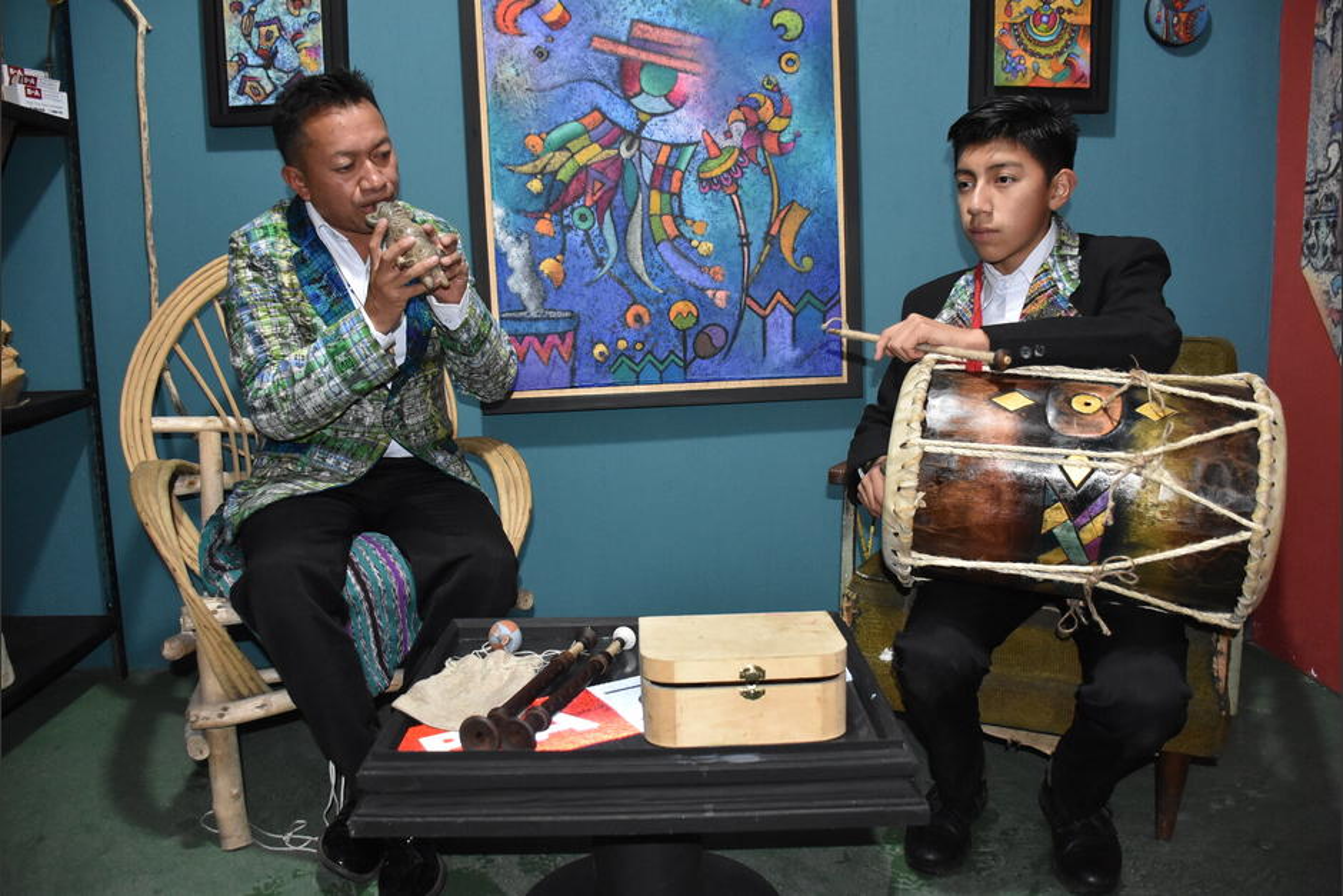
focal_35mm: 27
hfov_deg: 67.4
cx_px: 672
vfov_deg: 47.9
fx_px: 1007
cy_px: 448
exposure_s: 1/200
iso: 3200
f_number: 3.5
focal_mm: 18
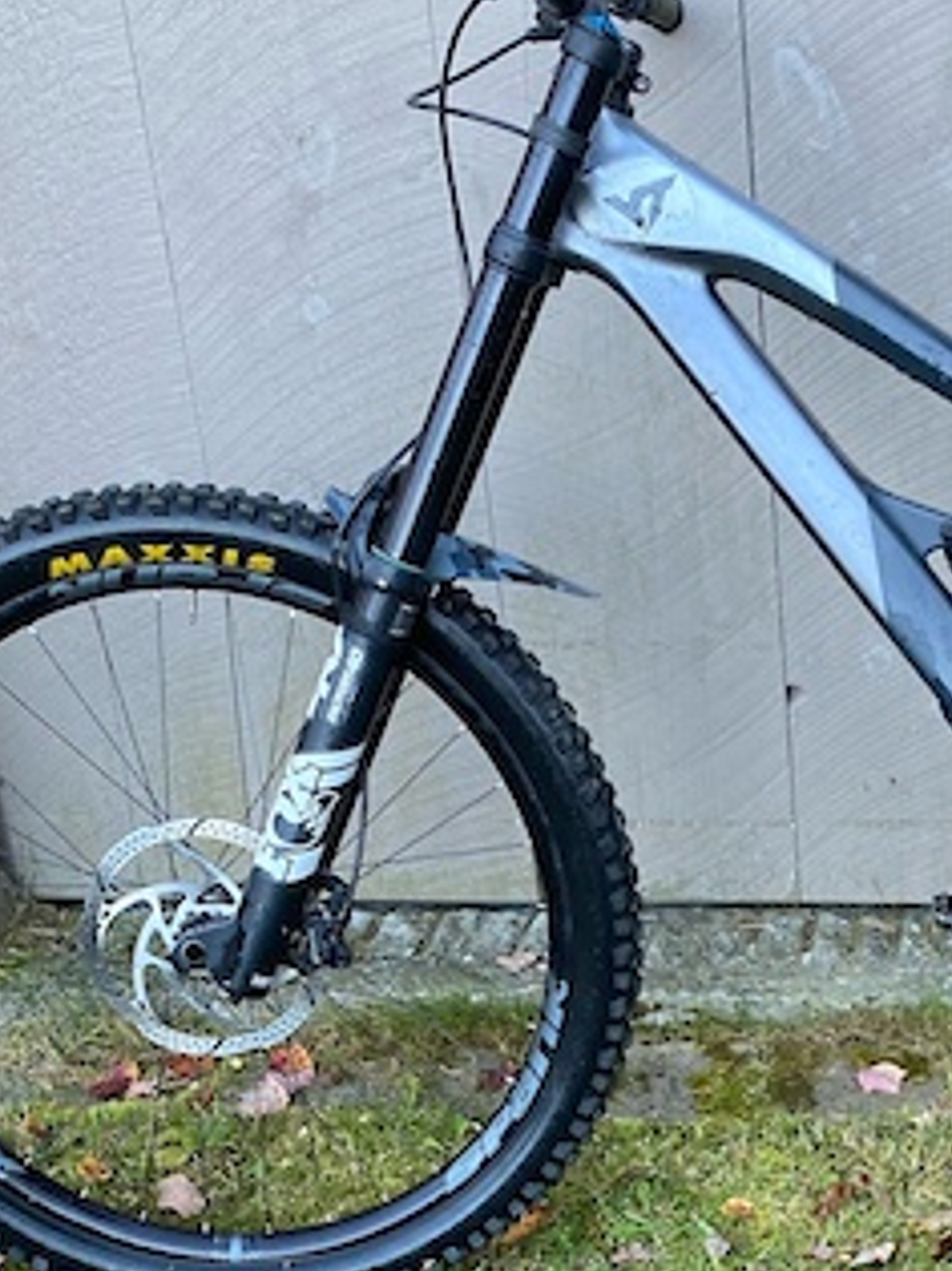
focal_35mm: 66
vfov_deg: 27.5
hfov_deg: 21.5
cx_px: 940
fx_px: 2422
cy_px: 1303
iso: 125
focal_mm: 4.25
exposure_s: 1/121
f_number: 1.8
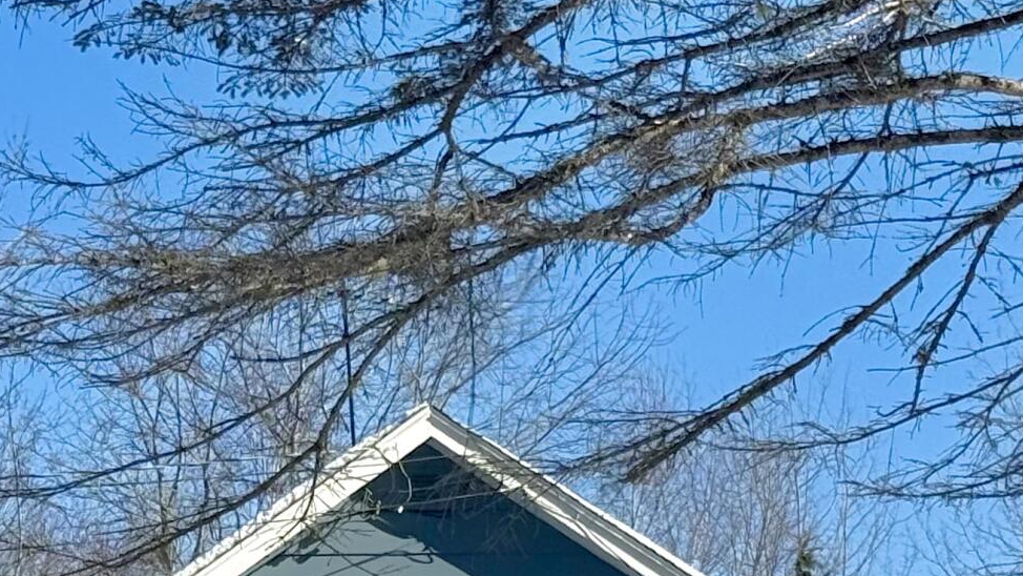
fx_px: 4368
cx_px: 311
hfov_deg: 13.3
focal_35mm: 161
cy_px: 670
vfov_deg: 7.5
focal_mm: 6.76
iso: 64
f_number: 1.78
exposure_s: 1/4098
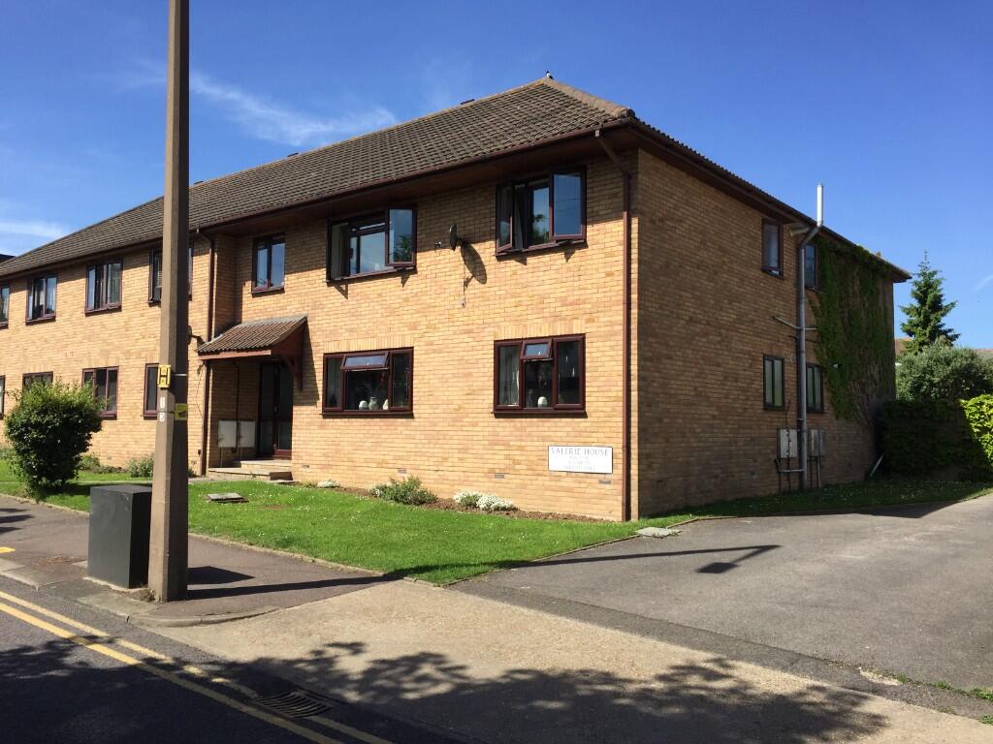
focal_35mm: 29
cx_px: 496
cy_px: 372
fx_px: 832
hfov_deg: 61.7
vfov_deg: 48.2
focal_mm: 4.15
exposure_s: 1/1464
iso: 32
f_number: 2.2
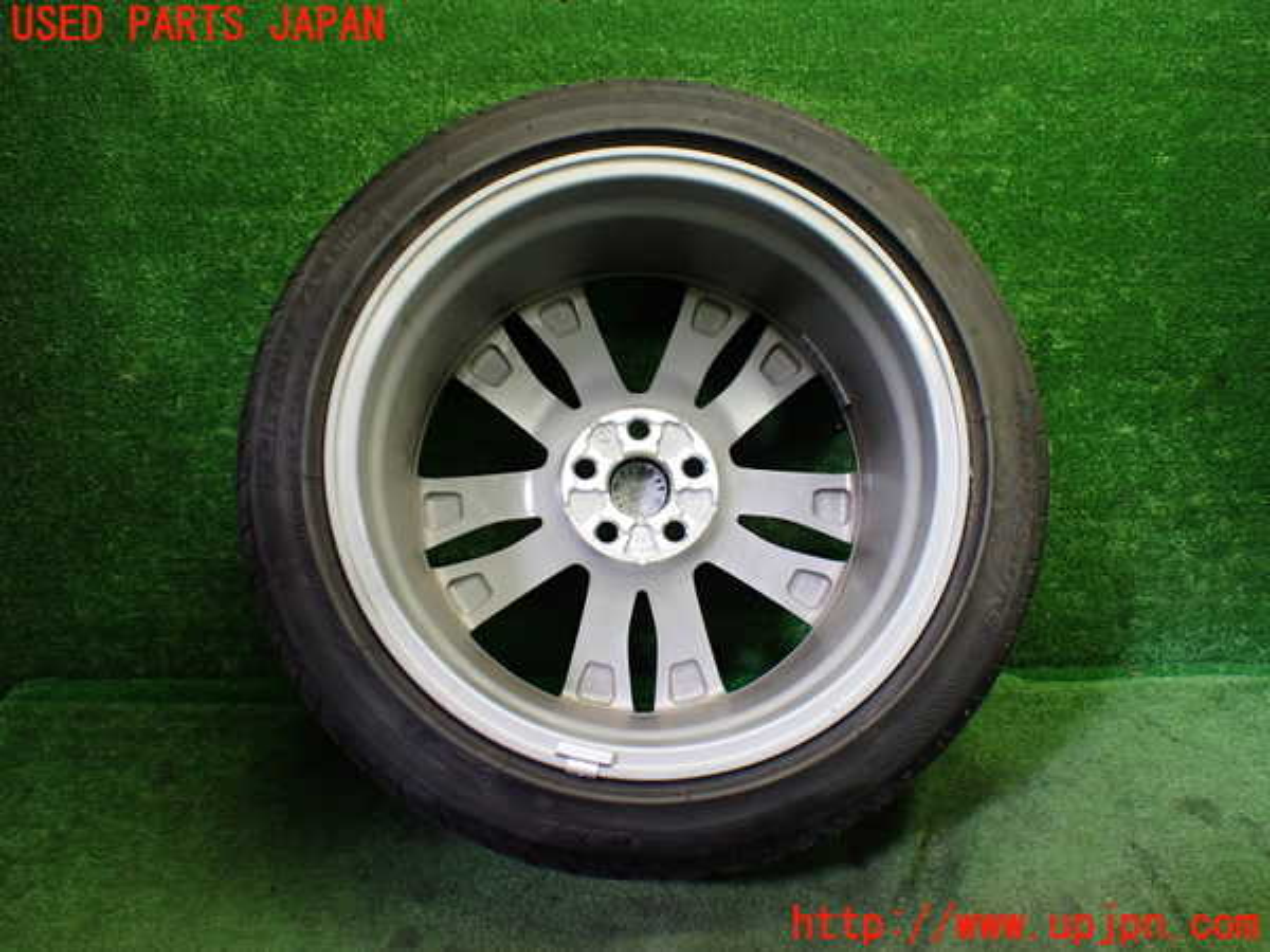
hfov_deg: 60.0
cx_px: 635
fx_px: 1101
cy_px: 476
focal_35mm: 30
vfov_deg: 46.8
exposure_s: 1/125
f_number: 2.3
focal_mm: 5.4
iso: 500
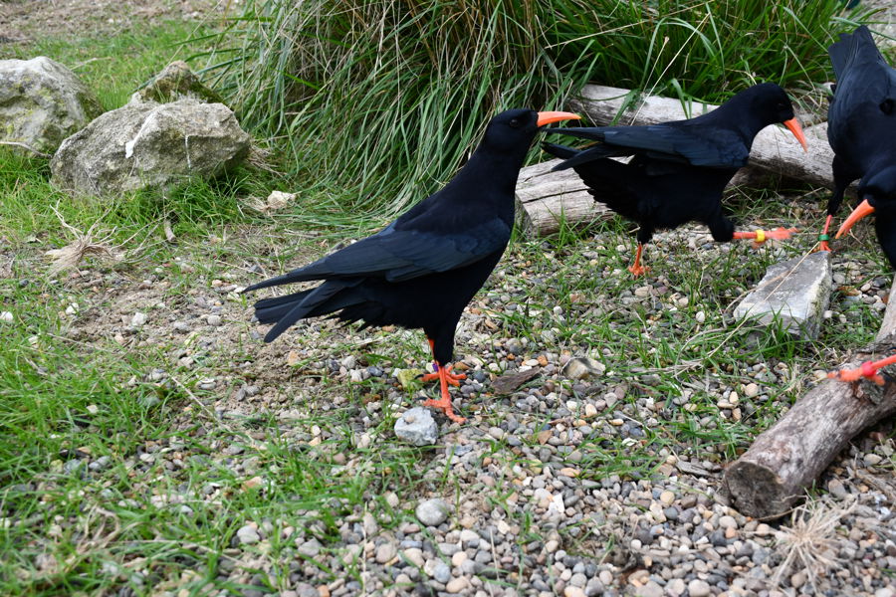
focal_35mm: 45
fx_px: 1120
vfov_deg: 29.9
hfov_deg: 43.6
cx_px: 448
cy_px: 298
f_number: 5.6
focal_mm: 30
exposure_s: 1/250
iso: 360
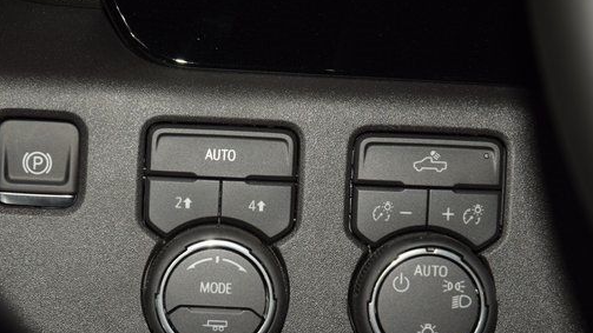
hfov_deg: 15.3
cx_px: 224
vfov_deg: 8.7
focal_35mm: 140
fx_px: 2201
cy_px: 207
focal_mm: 70
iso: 100
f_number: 8
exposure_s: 1/125
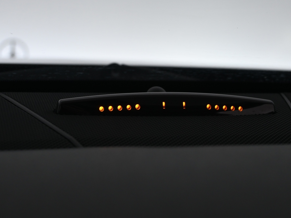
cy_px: 108
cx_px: 165
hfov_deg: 28.1
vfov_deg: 21.3
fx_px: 580
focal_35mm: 69
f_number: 5.6
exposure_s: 1/60
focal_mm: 42
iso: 800
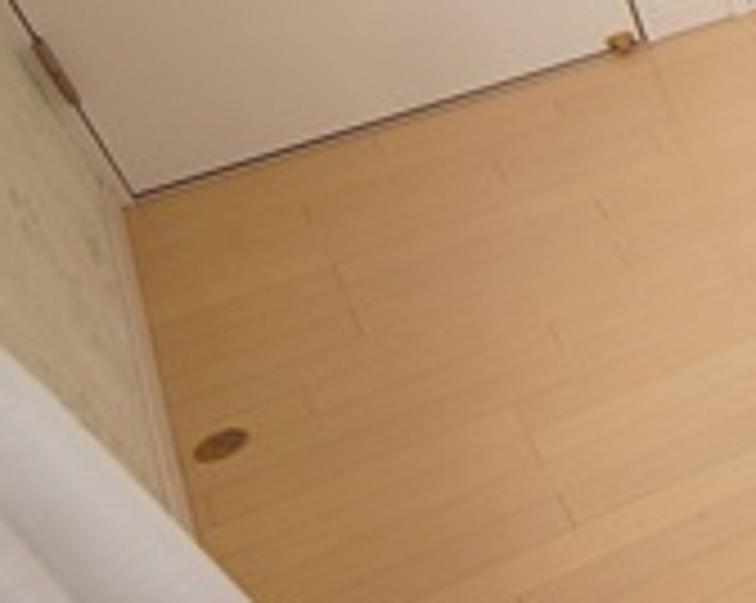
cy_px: 216
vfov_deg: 23.0
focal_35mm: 66
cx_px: 1604
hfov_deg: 17.5
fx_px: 1475
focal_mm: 10
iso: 100
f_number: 4
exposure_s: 1/160
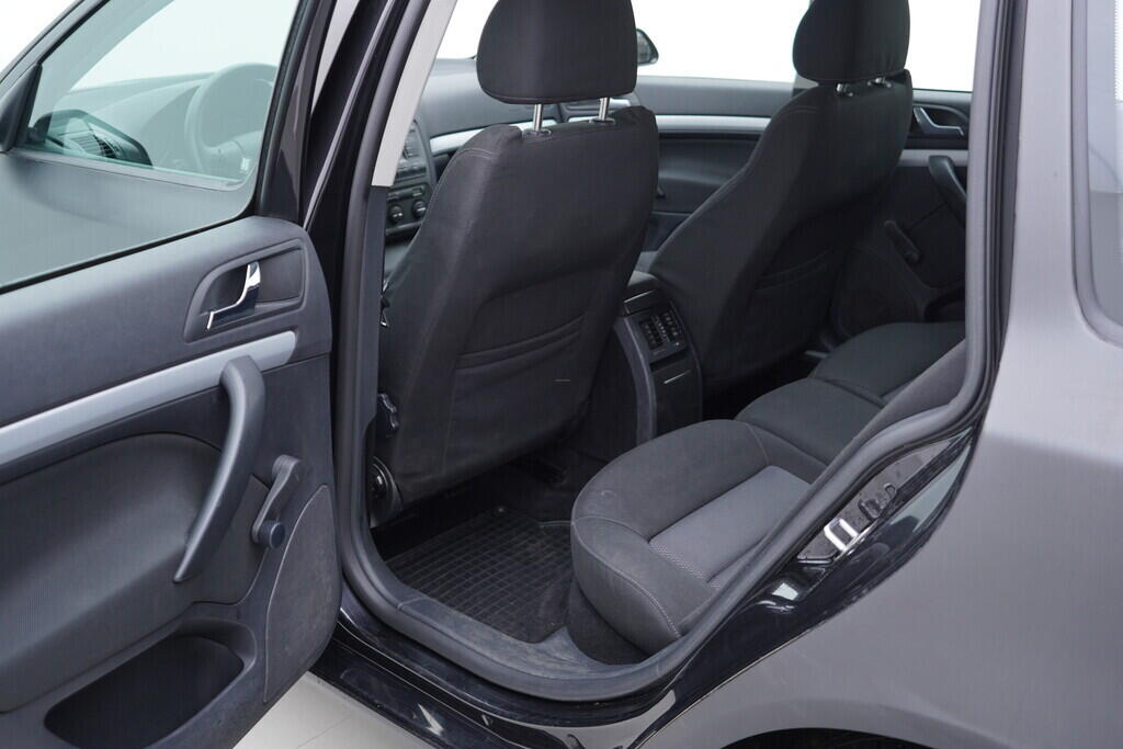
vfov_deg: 36.9
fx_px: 1123
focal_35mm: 36
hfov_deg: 53.1
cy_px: 374
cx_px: 562
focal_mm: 24
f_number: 2.8
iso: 200
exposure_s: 1/40
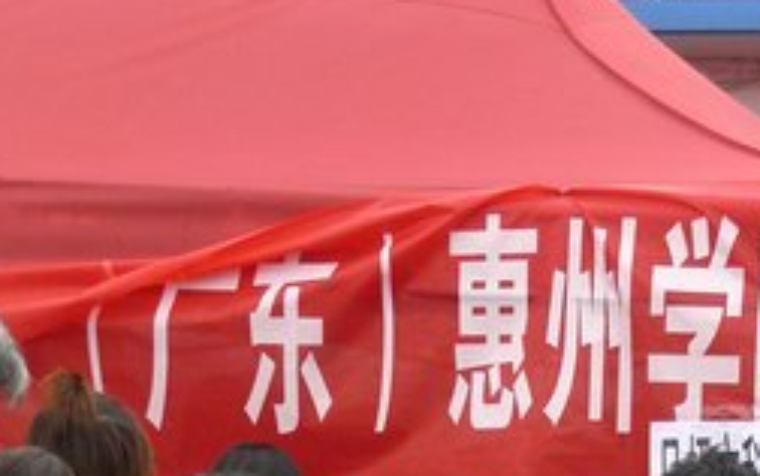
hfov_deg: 16.5
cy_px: 550
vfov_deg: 10.3
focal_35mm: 126
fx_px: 2612
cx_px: 449
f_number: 2.8
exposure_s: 1/60
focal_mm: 12.8
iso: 400
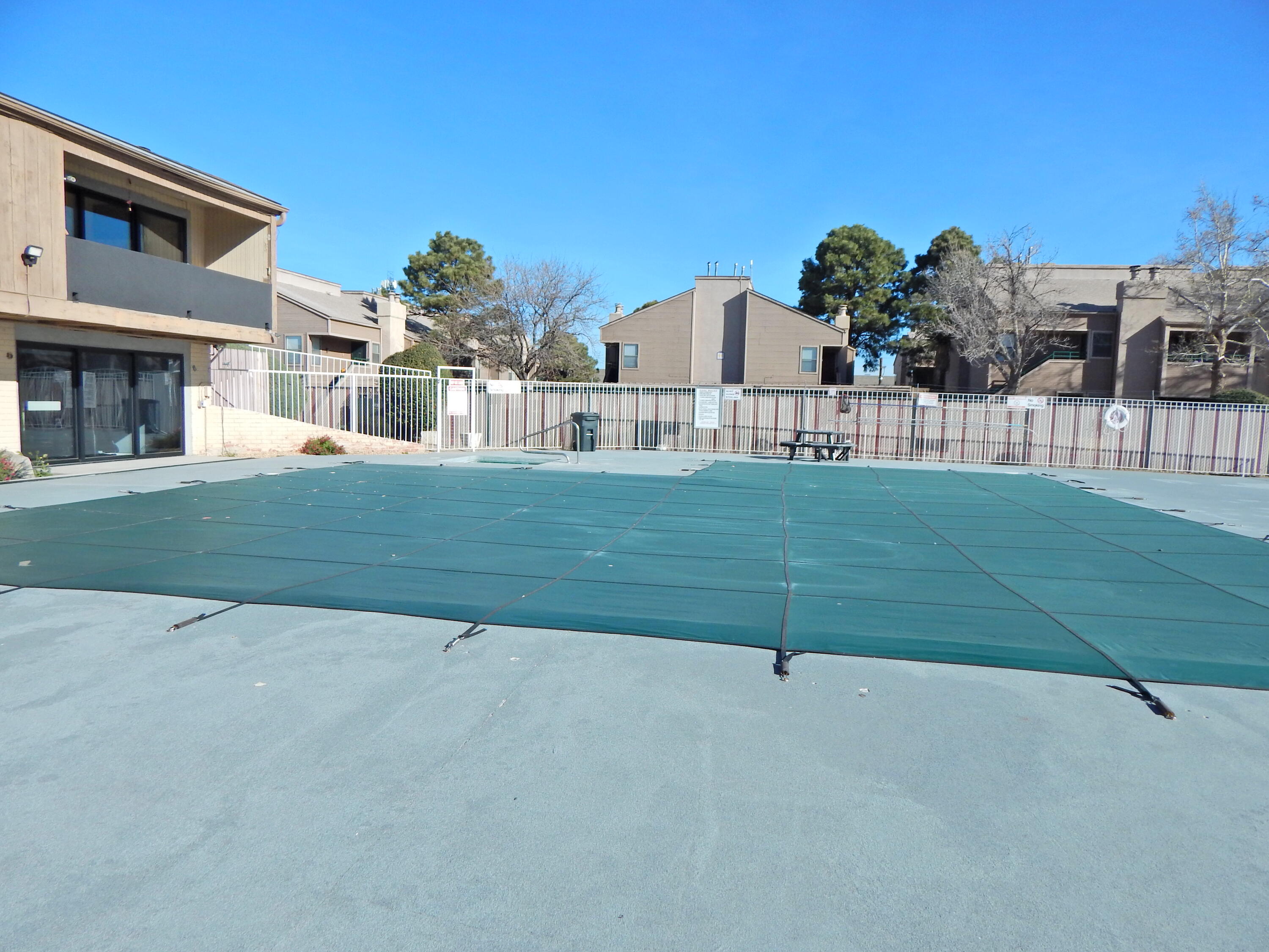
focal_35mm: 22
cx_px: 634
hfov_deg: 76.4
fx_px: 807
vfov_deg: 61.1
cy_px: 476
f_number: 6
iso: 125
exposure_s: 1/500
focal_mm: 4
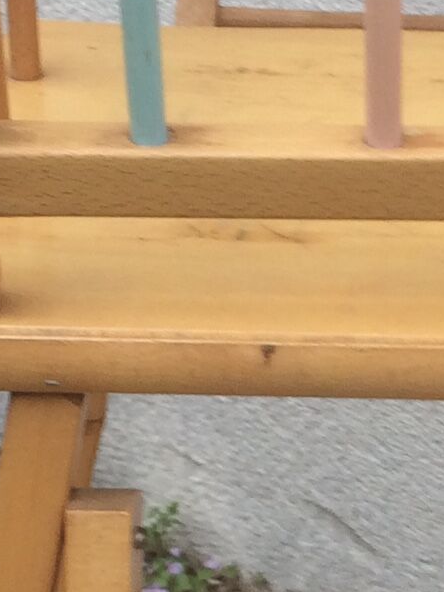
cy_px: 578
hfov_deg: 9.2
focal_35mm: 160
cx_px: 408
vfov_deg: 12.2
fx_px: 2736
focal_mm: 4.15
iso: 32
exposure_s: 1/116
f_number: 2.2
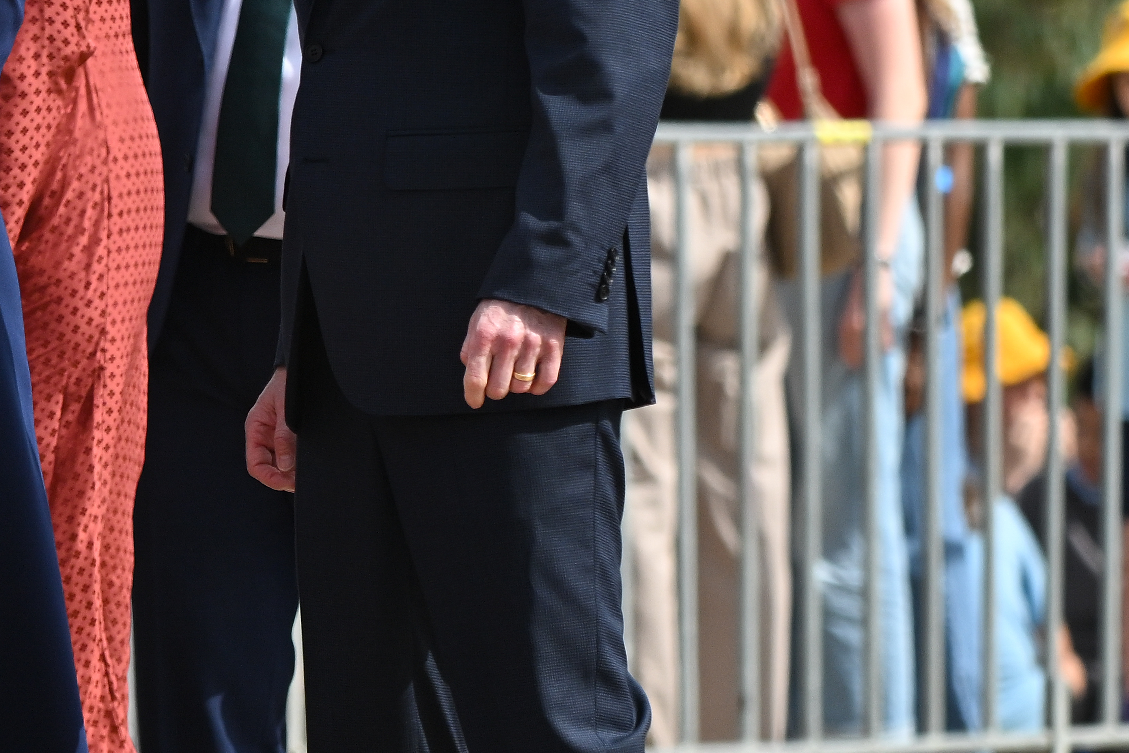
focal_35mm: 894
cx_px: -490
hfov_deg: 2.3
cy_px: 297
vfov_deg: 1.5
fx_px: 28036
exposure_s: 1/1250
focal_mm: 310
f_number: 6.3
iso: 400
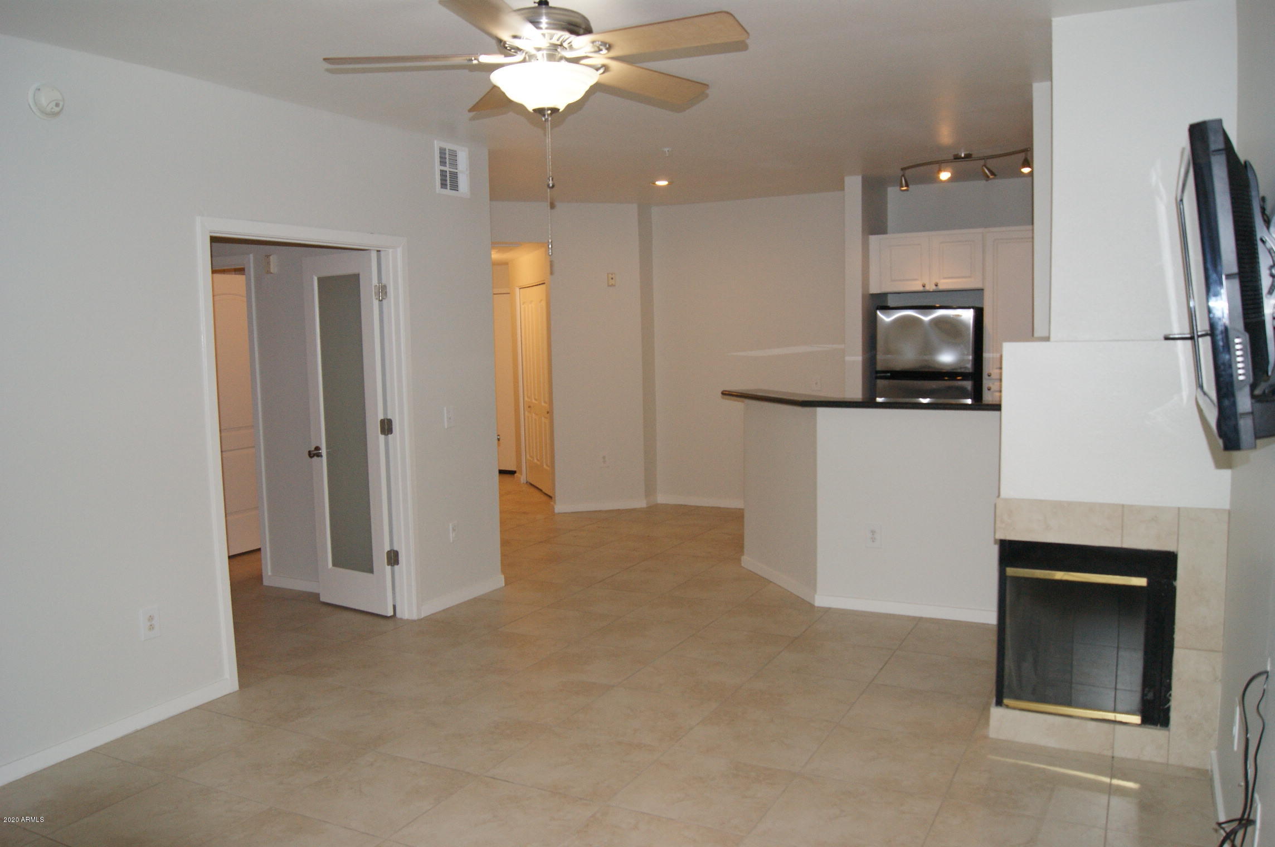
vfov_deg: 47.8
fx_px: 955
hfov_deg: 67.4
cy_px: 424
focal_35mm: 27
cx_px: 638
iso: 400
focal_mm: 18
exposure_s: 1/60
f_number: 5.6
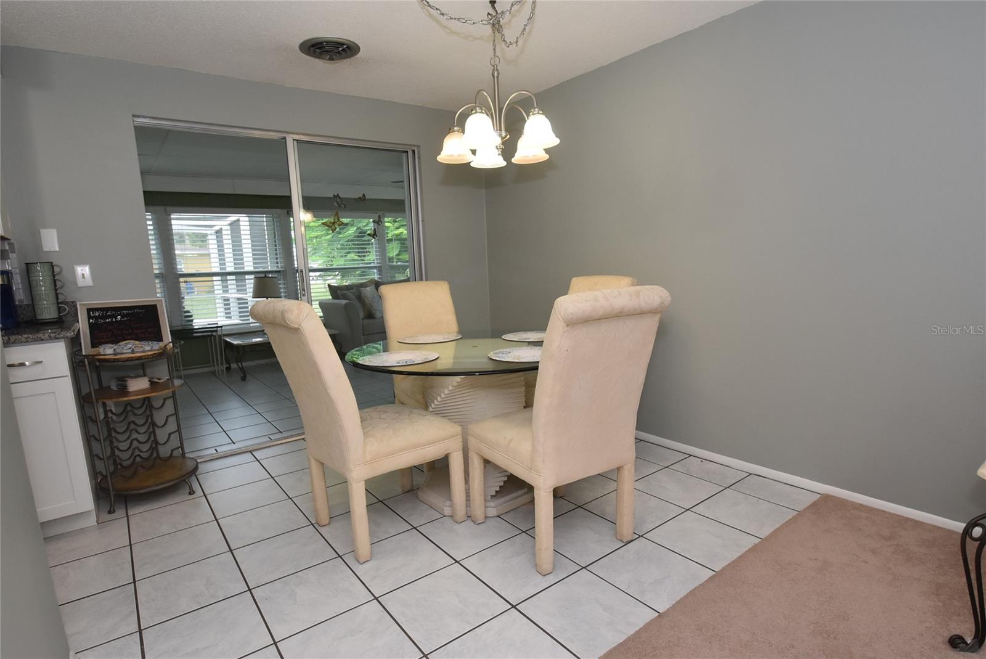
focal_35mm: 18
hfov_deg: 90.0
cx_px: 493
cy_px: 330
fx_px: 493
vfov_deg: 67.5
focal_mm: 12
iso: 800
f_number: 5.6
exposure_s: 1/125
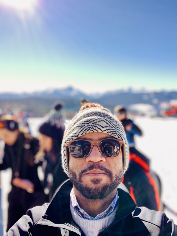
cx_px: 88
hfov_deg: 44.2
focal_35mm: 32
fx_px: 218
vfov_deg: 56.8
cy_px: 118
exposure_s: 1/196
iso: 16
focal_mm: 2.87
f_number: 2.2
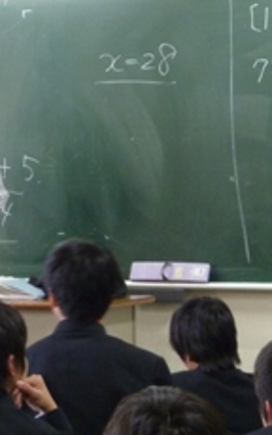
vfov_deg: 9.7
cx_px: -51
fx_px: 2547
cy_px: 223
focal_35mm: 215
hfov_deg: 6.1
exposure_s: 1/20
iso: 400
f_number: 4.3
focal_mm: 17
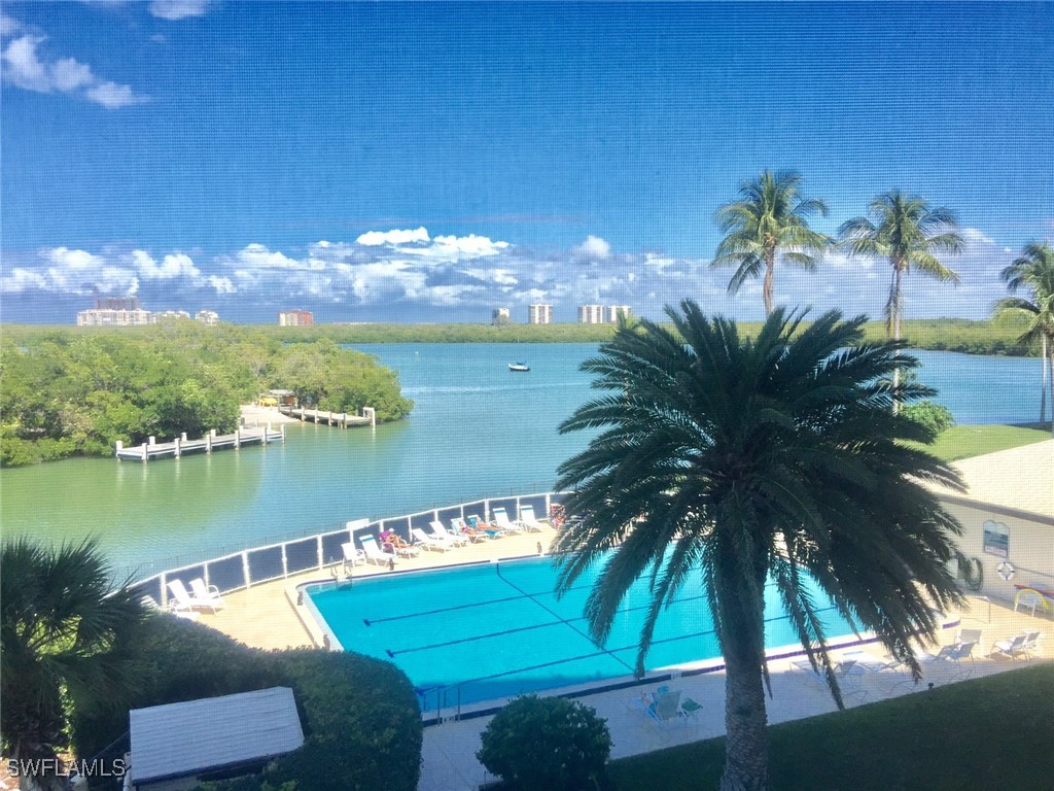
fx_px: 883
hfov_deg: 61.7
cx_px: 527
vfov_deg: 48.2
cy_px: 396
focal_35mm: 29
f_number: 2.2
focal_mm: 4.15
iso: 32
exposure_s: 1/1163
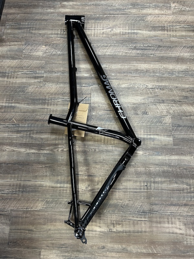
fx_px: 194
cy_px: 130
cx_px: 97
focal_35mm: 26
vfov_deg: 67.3
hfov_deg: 53.1
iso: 125
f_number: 1.5
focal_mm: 5.7
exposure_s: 1/60
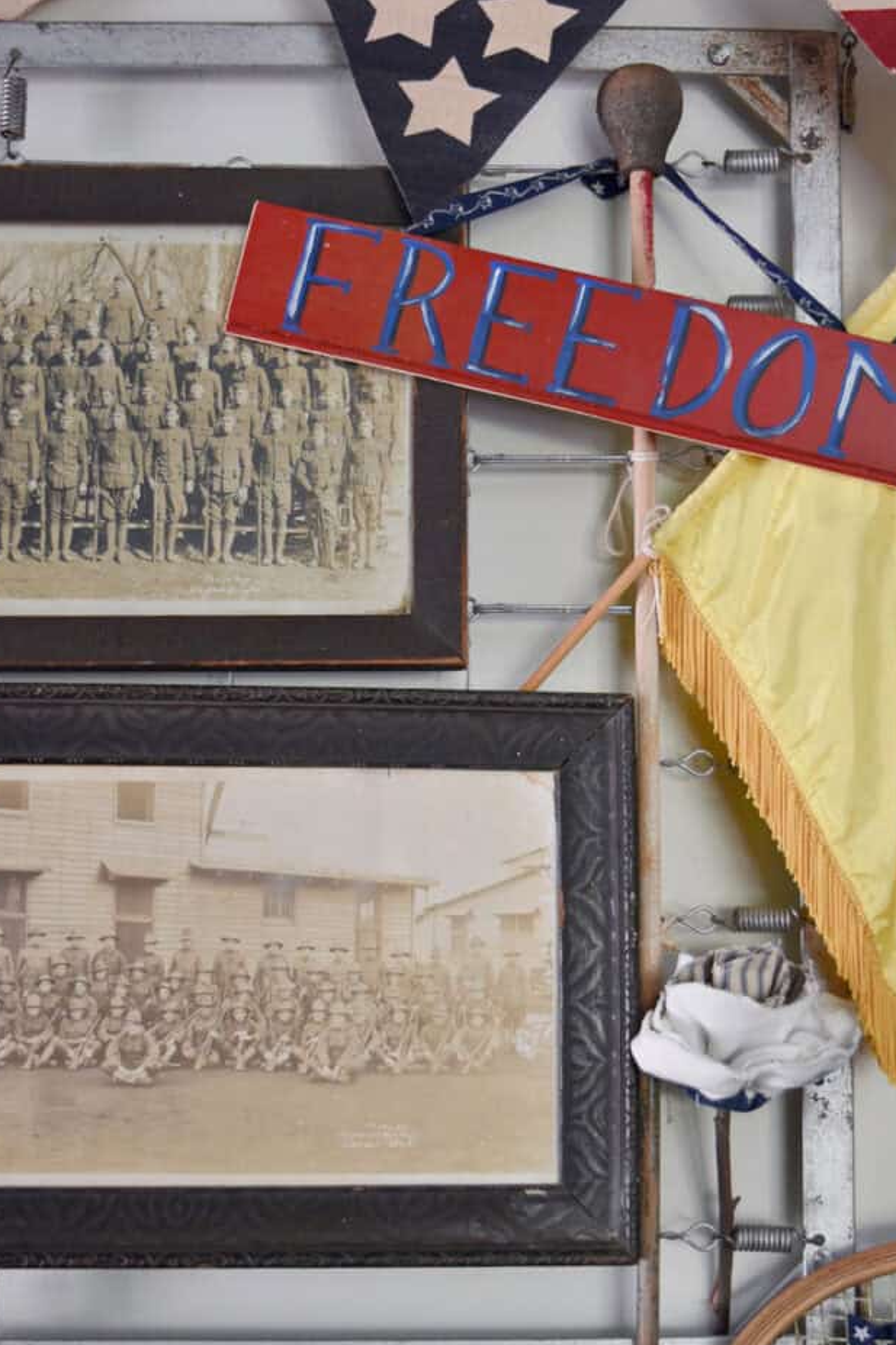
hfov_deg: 24.2
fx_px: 2091
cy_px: 741
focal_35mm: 56
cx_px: 492
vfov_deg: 35.6
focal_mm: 30
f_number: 4.2
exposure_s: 1/60
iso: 800
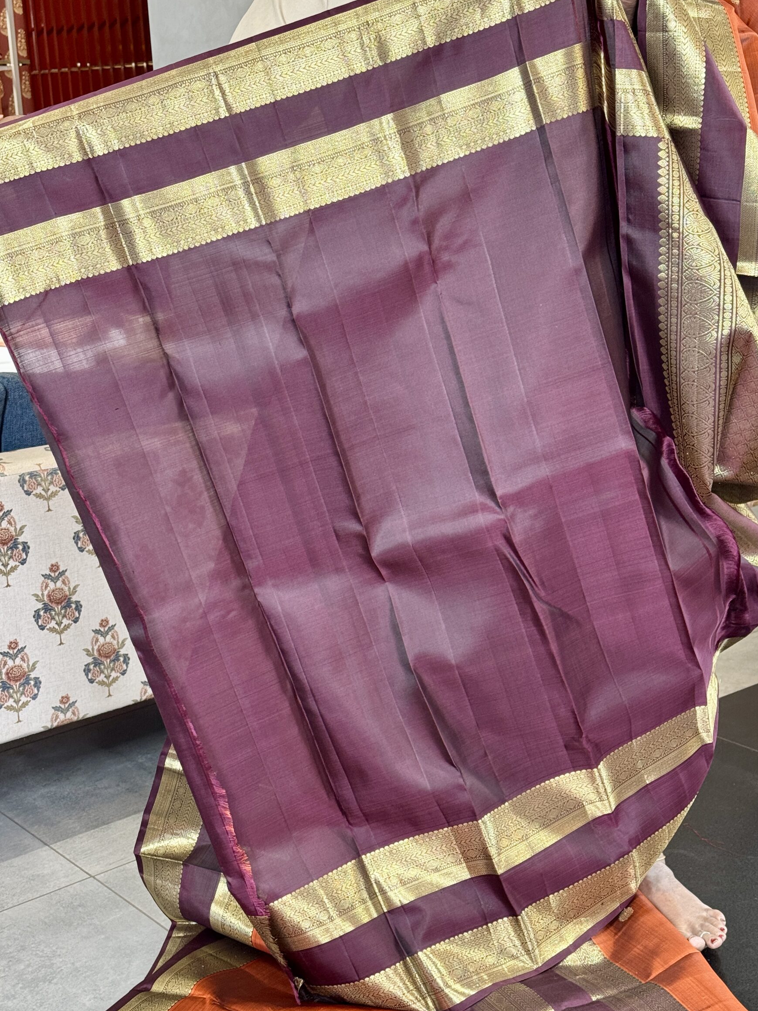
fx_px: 1547
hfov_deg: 27.5
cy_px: 470
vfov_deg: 36.2
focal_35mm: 53
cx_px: 377
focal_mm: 6.76
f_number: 1.78
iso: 125
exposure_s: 1/50
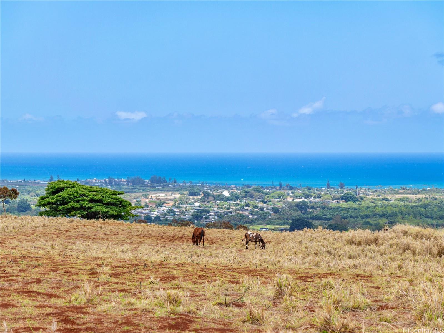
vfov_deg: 12.4
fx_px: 1540
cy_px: 166
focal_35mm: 120
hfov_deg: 16.4
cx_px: 222
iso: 125
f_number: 4
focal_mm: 60
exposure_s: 1/8000
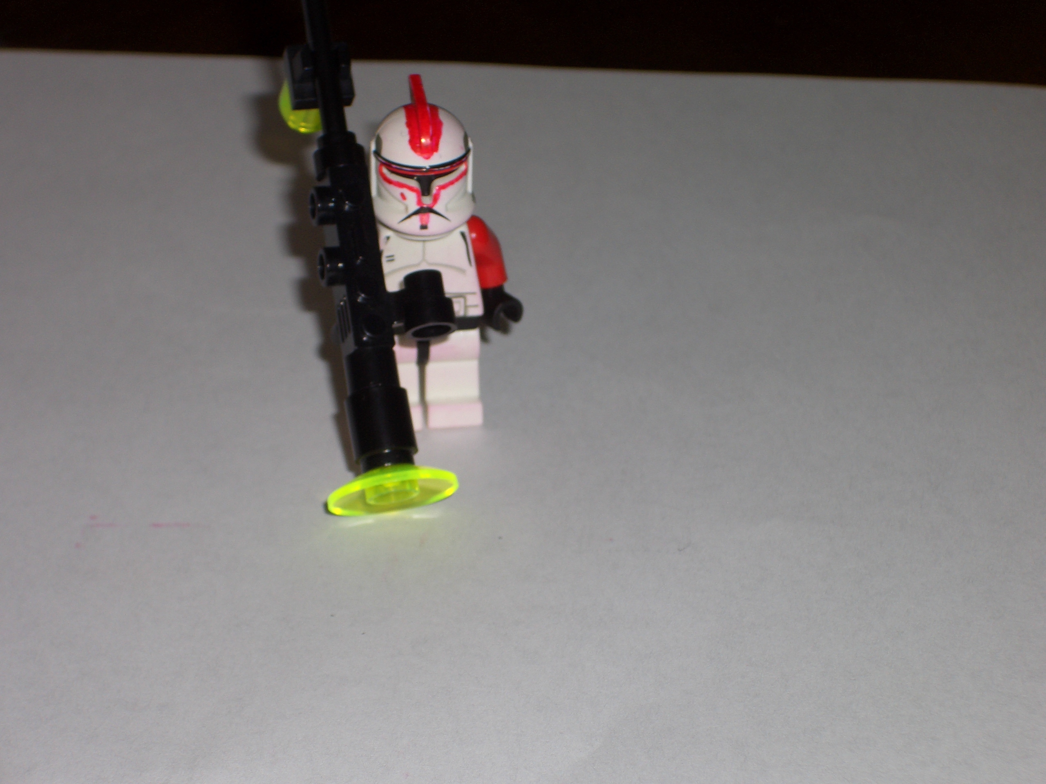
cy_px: 392
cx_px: 523
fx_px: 3173
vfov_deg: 14.1
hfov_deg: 18.7
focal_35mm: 105
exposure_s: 1/60
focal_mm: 17.4
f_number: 4.8
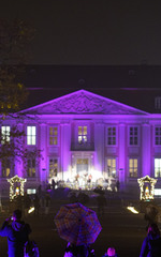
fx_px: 1144
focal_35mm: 163
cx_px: 87
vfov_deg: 12.8
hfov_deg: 8.0
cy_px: 153
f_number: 2.8
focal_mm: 85
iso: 1600
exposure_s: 1/50
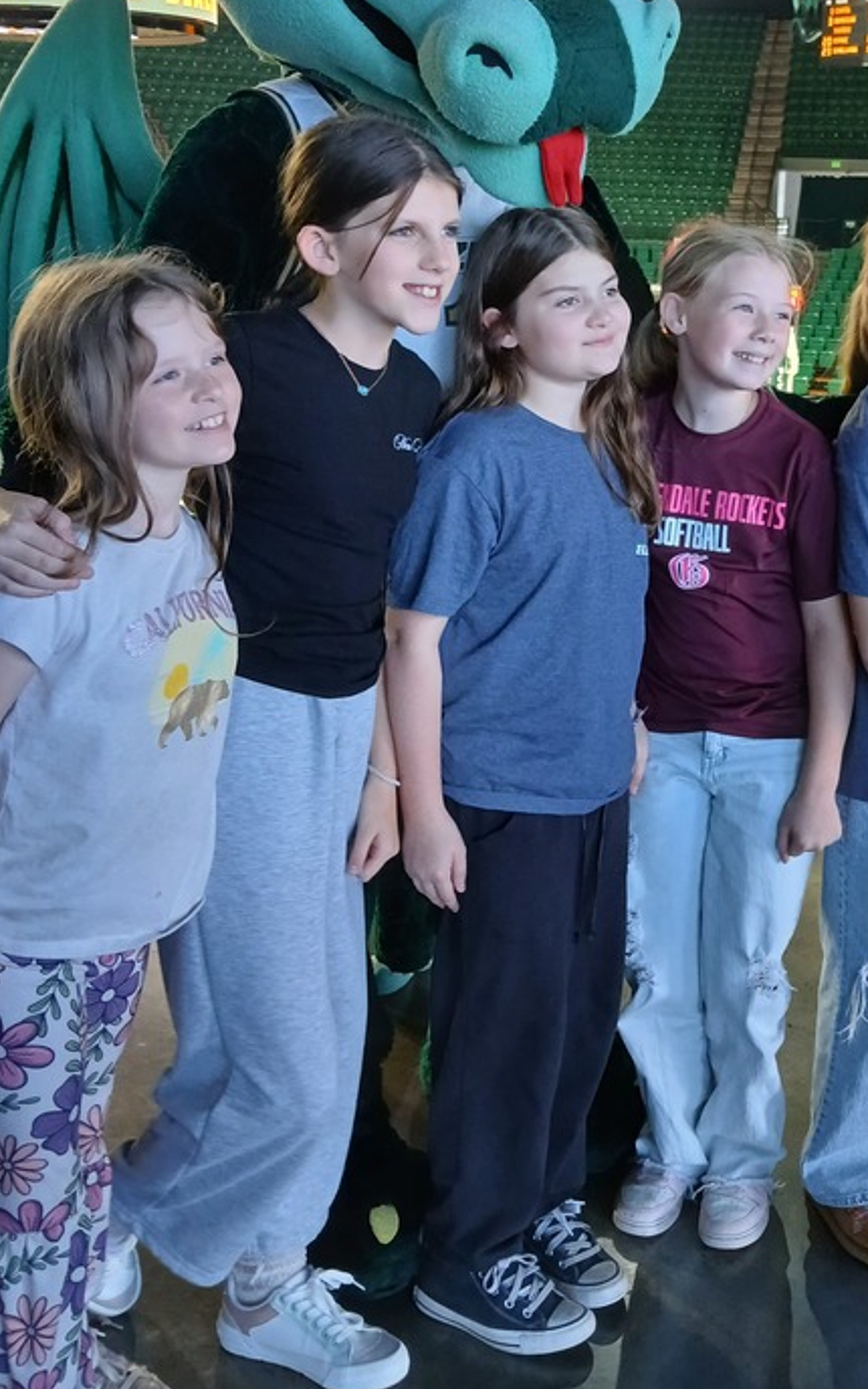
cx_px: 694
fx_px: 1552
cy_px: 491
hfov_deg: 30.5
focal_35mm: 41
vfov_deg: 47.6
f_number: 1.8
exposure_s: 1/24
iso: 250
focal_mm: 3.98
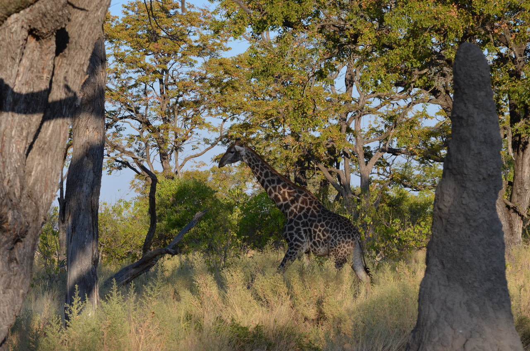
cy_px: 176
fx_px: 1763
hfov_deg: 17.1
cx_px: 265
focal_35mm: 120
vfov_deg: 11.4
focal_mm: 80
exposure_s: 1/250
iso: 180
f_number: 8
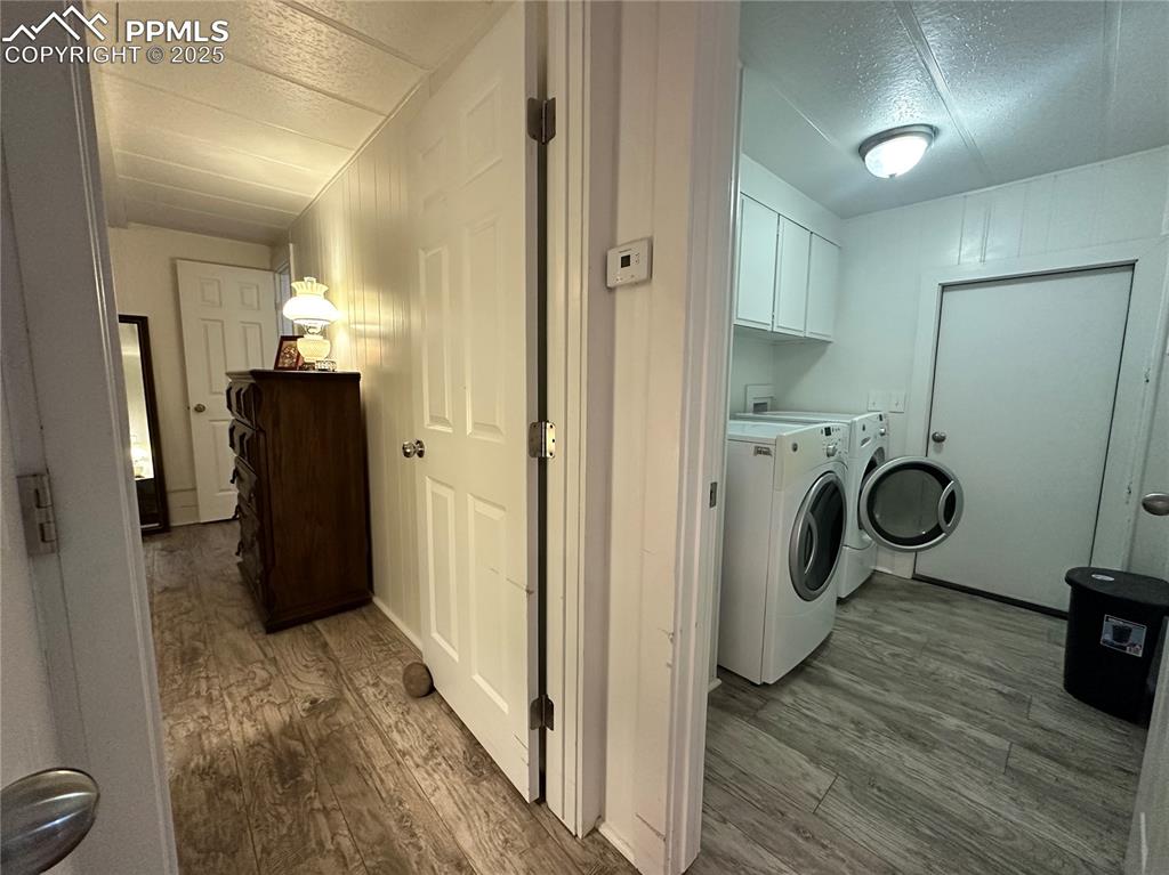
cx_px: 584
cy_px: 438
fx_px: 473
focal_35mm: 14
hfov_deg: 102.1
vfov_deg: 85.6
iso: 400
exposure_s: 1/60
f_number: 2.2
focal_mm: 2.22
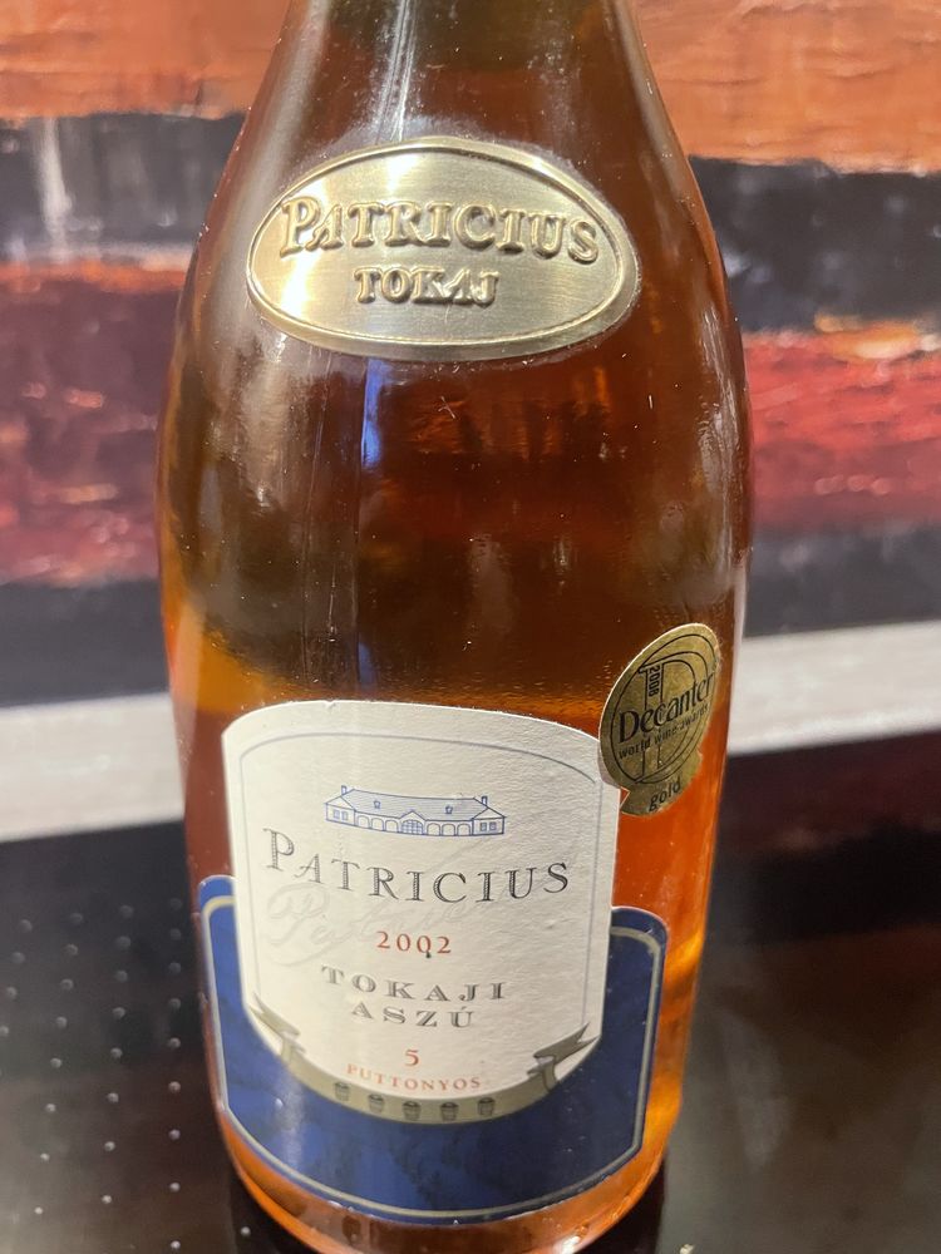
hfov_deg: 53.1
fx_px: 942
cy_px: 627
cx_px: 470
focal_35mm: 26
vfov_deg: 67.3
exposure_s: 1/33
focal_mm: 4.2
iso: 400
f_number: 1.6
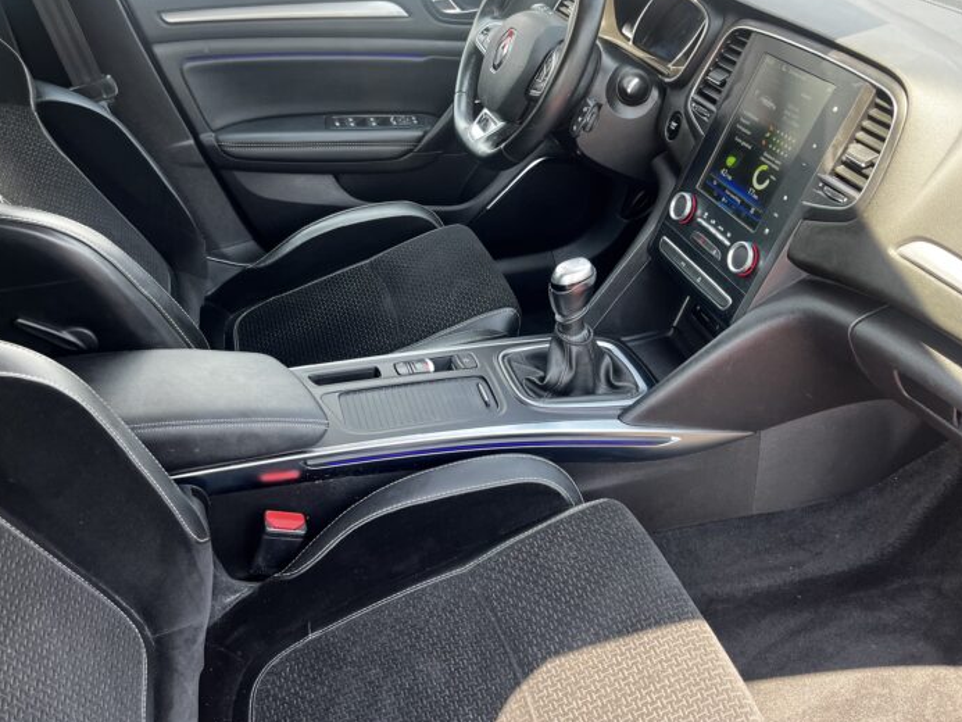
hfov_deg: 59.9
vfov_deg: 46.7
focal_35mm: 30
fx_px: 834
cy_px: 312
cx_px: 457
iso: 100
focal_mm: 5.1
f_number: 1.6
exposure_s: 1/122
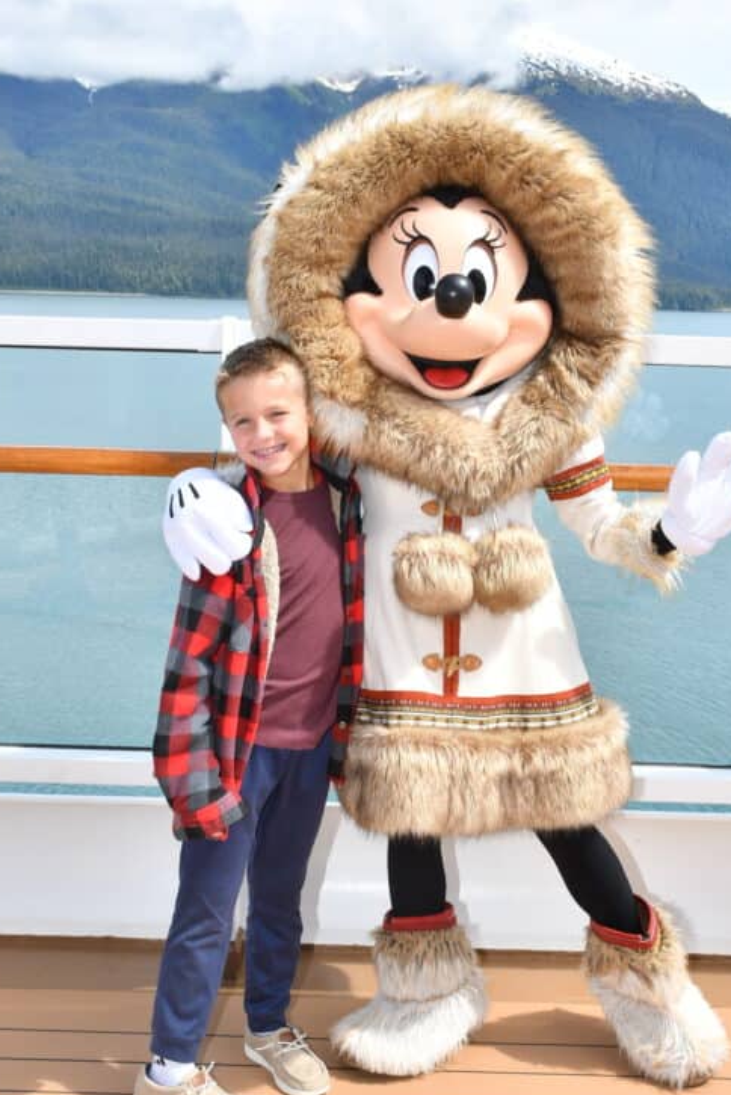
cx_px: 419
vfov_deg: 40.9
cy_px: 651
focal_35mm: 48
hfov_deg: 28.1
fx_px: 1460
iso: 200
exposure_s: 1/200
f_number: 11
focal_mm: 23
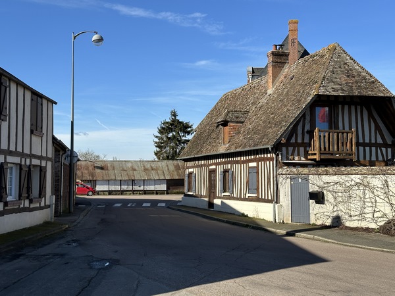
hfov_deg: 39.7
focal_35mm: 48
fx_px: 548
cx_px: 198
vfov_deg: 30.3
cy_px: 148
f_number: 1.78
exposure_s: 1/4566
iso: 64
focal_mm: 6.86
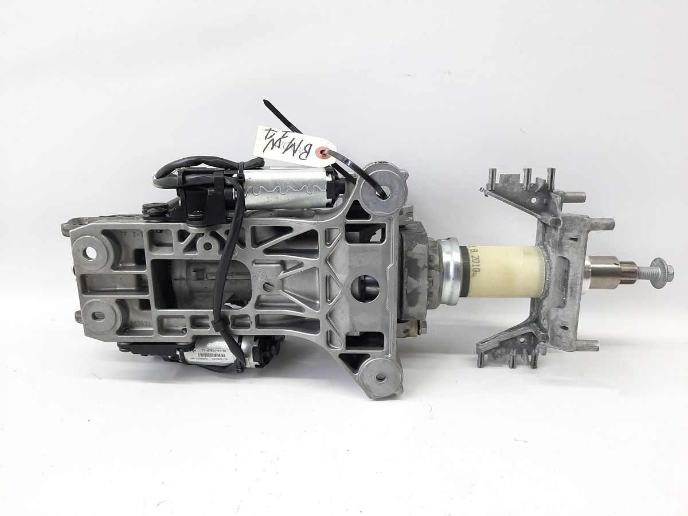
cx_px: 344
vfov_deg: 54.9
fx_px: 497
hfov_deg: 69.4
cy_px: 258
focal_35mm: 25
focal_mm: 4.6
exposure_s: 1/60
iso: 100
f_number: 2
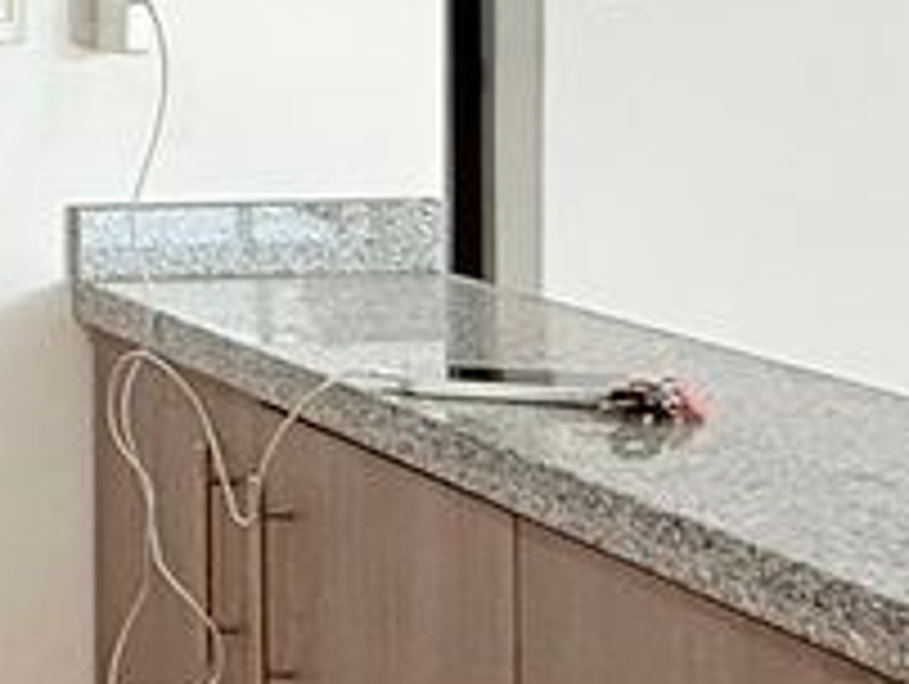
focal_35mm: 83
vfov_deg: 17.4
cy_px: -4
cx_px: -680
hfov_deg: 18.8
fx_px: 2182
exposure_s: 1/99
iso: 125
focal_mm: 2.22
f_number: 2.2
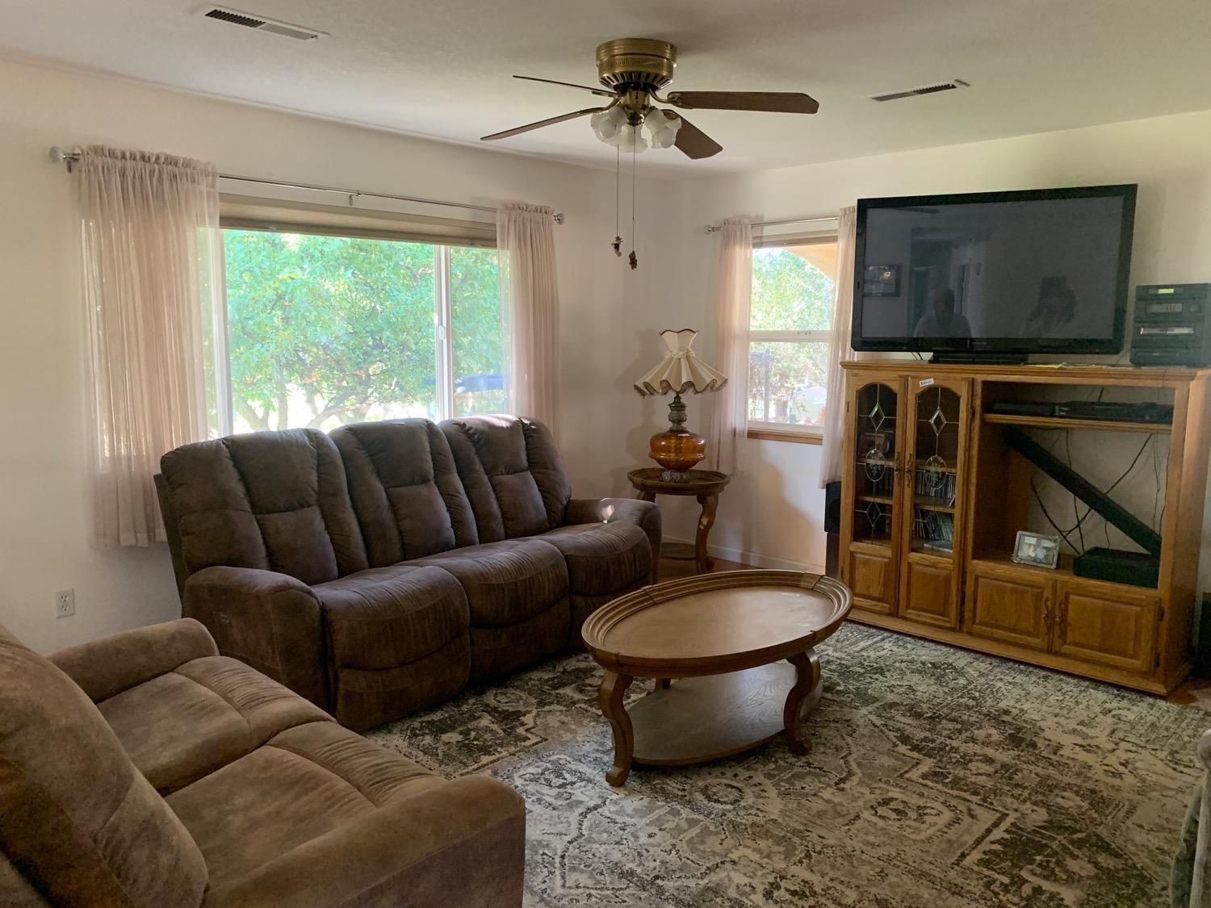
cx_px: 606
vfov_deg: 53.1
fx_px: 910
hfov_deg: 67.3
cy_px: 454
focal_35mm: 26
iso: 320
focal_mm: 4.25
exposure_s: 1/60
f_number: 1.8
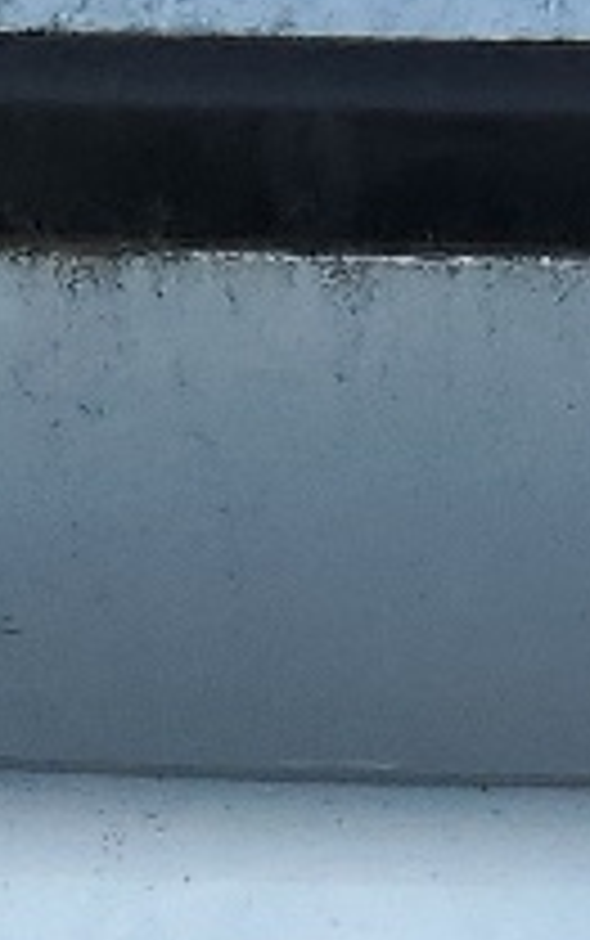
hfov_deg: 6.0
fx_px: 5417
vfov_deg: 9.1
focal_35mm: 211
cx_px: 1342
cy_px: -1133
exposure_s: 1/278
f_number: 1.5
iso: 50
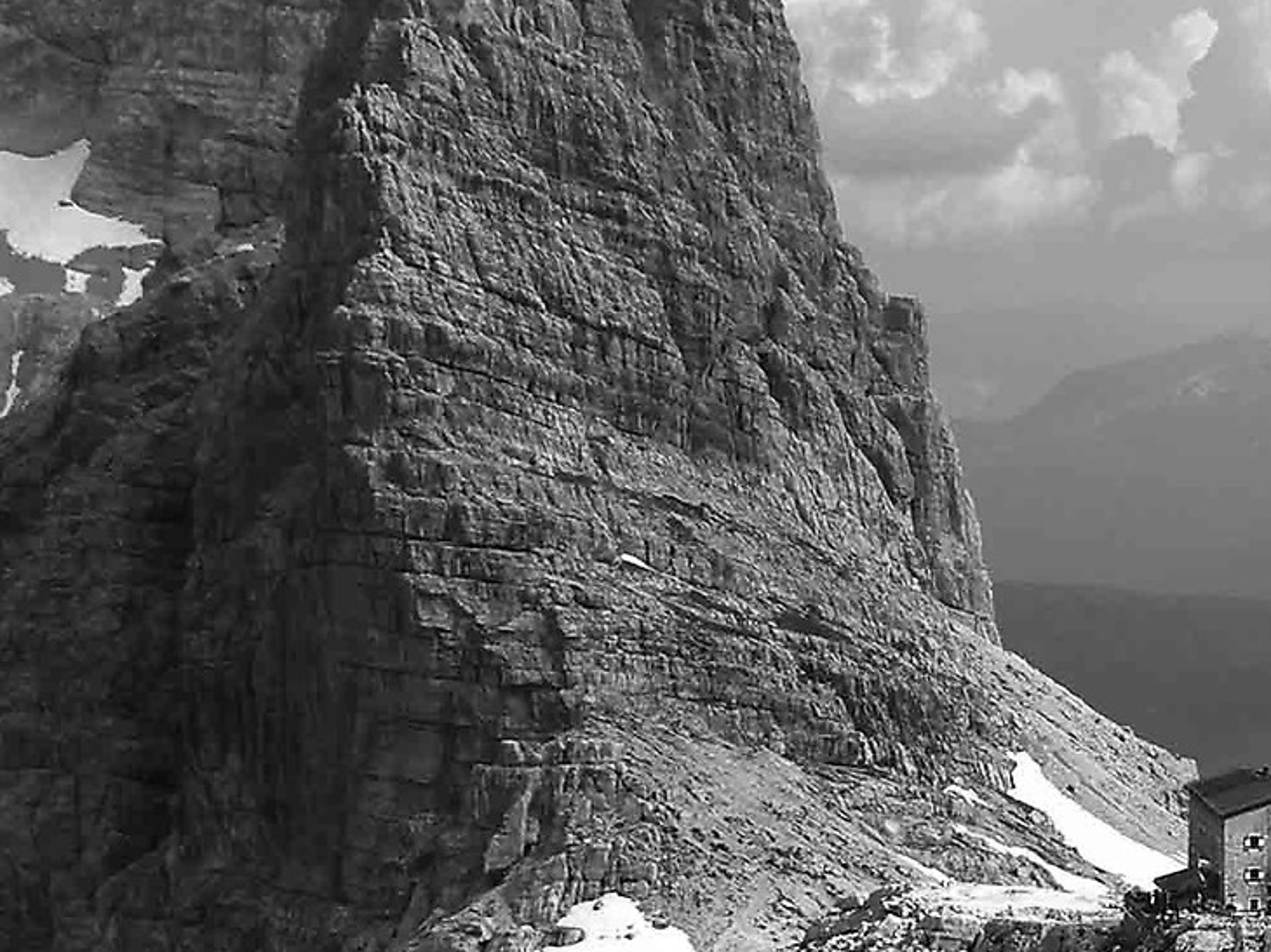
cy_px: 835
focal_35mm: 125
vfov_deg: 11.8
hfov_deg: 15.6
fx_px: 4588
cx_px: 1177
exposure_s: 1/250
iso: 64
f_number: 6.4
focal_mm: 6.3
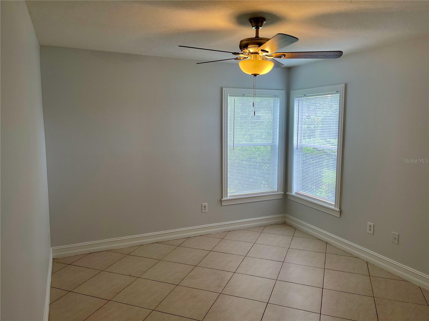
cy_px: 160
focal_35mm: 26
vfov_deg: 53.1
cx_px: 214
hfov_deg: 67.3
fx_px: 322
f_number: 1.6
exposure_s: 1/120
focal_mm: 5.1
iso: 50
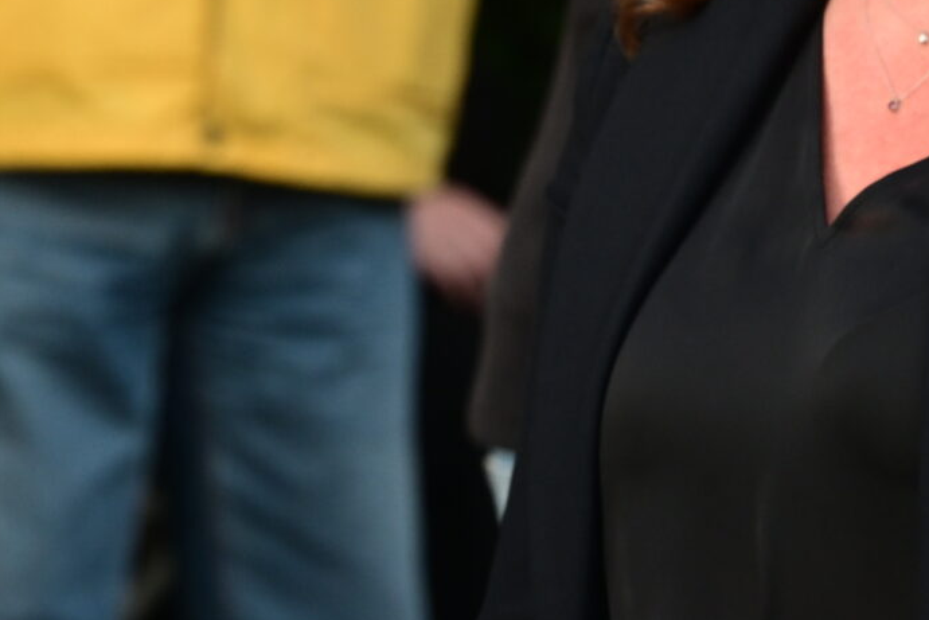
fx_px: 13860
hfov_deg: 3.8
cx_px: 835
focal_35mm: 537
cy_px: -24
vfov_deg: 2.6
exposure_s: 1/640
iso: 800
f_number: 5.6
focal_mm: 145
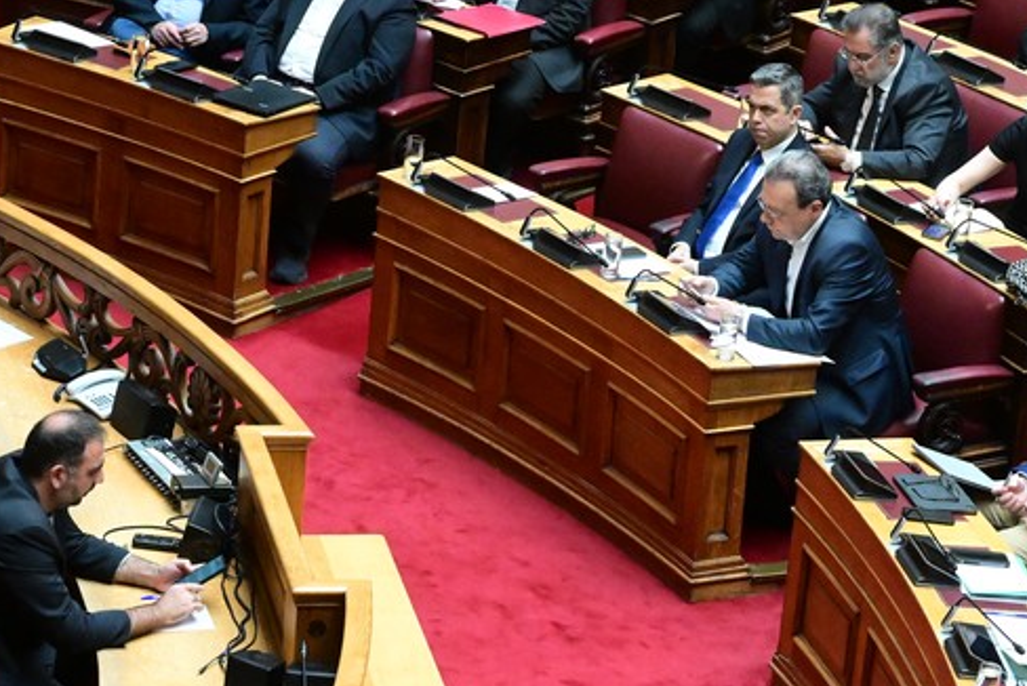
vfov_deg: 8.0
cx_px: 360
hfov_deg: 11.9
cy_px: 65
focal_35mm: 172
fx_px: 4909
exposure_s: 1/640
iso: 10000
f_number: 5.6
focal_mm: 70
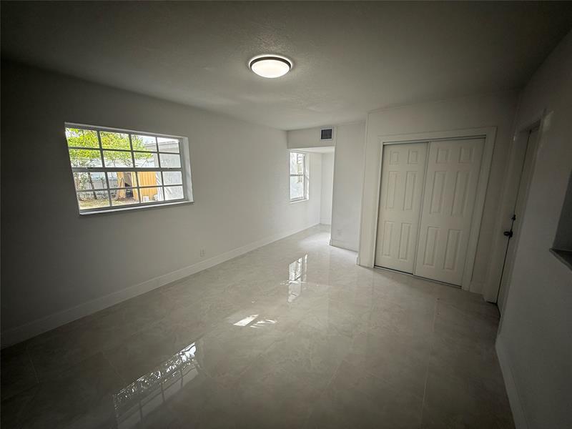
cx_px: 286
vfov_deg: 85.7
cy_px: 214
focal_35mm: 14
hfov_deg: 102.1
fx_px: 231
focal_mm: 2.22
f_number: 2.2
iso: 100
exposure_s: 1/120
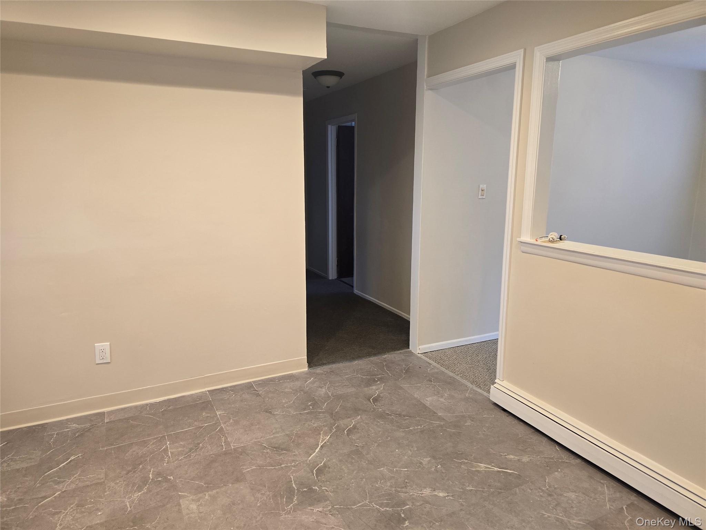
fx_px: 469
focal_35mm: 23
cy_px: 265
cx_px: 353
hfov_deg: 73.9
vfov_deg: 58.9
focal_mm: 6.3
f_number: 1.7
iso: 320
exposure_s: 1/120
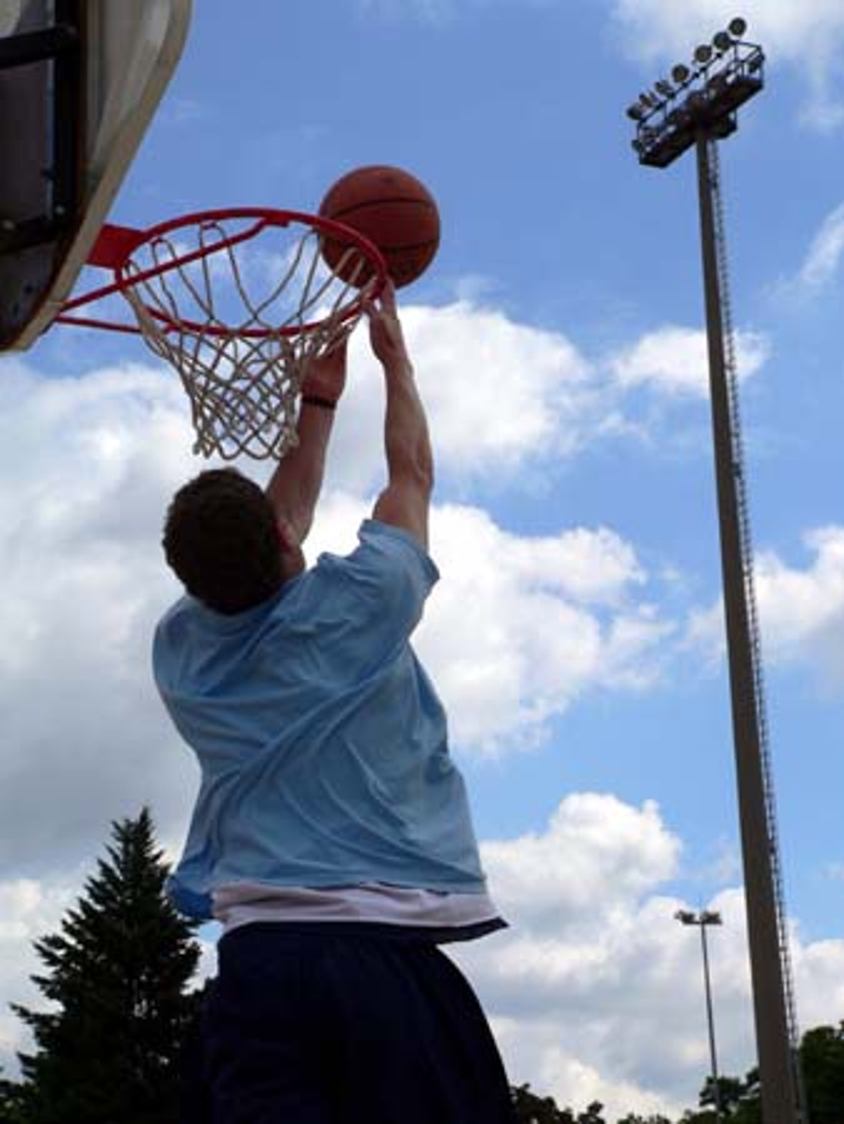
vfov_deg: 27.0
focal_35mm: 72
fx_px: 2338
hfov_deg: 20.5
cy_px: 562
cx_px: 422
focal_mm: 12
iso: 80
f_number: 5.6
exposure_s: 1/1000
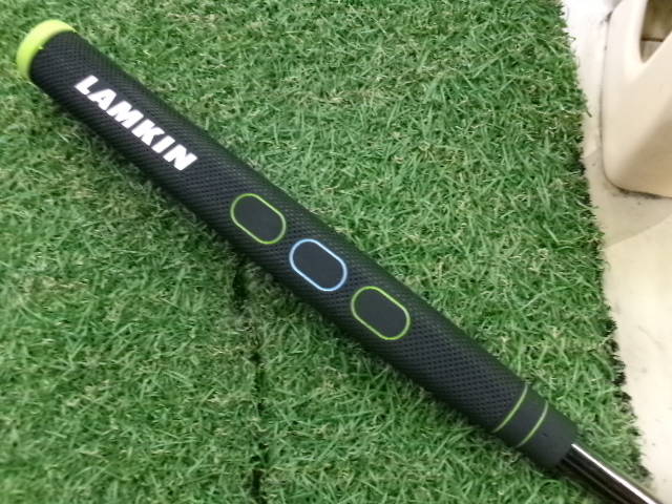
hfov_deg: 63.4
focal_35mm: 28
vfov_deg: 49.7
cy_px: 252
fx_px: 544
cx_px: 336
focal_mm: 5.1
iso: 800
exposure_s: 1/34
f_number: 3.9
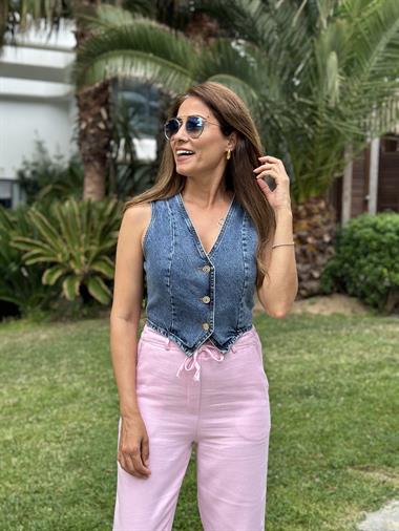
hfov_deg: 30.3
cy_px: 266
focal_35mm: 48
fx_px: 737
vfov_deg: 39.6
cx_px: 200
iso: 80
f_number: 1.78
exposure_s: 1/315
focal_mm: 6.86
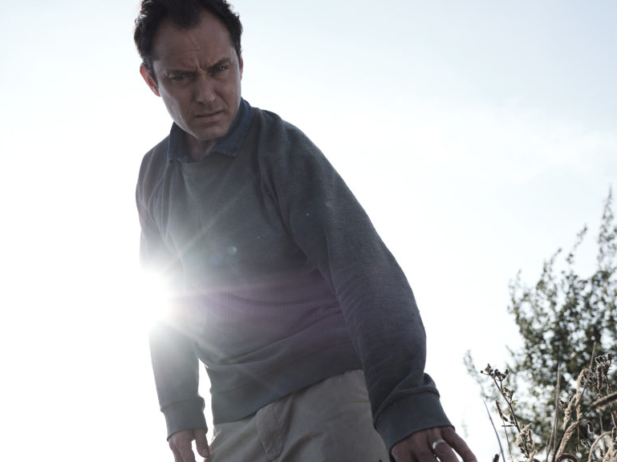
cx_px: 286
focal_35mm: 41
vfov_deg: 35.1
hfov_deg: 45.8
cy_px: 223
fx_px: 730
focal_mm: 21.3
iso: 250
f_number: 3.2
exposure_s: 1/2000
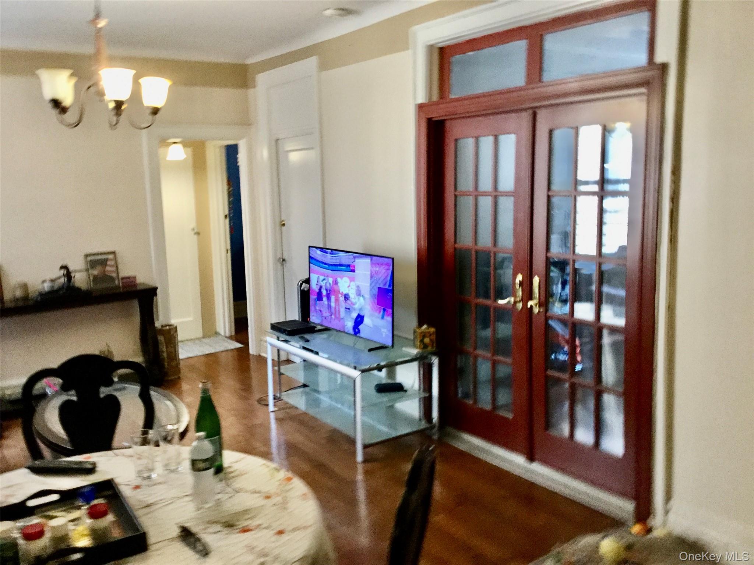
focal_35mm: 31
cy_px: 282
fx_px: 675
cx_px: 377
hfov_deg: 58.4
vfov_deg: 45.4
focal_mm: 3.3
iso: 200
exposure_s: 1/33
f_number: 2.4
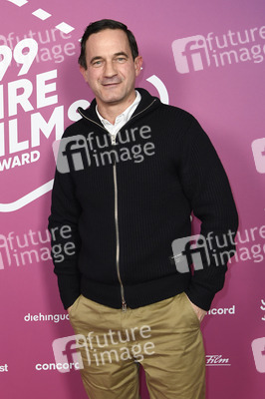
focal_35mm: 32
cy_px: 200
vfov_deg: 58.8
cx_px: 132
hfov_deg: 41.0
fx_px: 354
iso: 800
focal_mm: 32
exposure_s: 1/320
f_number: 4
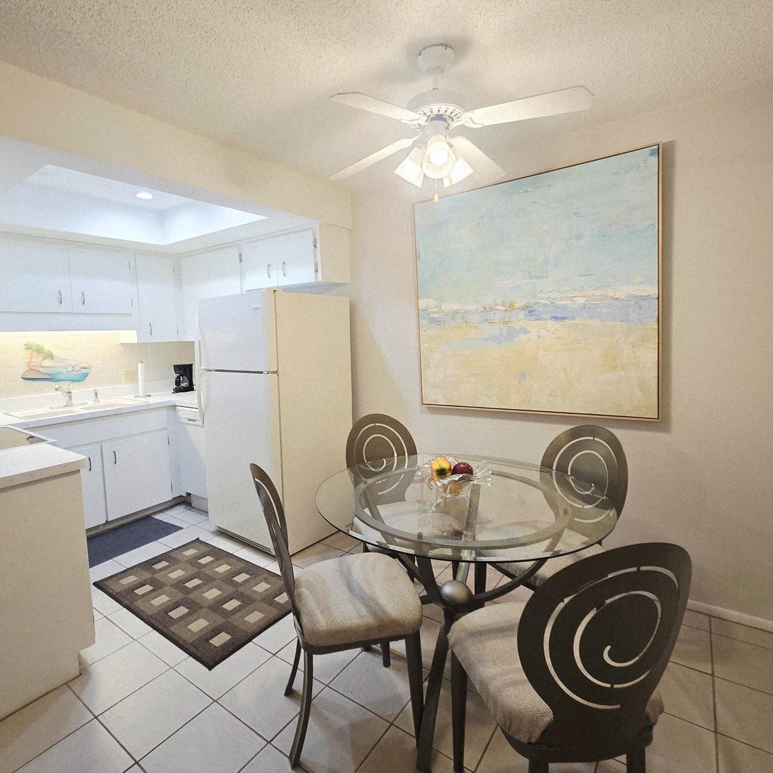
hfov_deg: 87.3
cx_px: 363
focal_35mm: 16
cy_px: 372
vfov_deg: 87.4
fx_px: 404
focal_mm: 2.2
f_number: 2.2
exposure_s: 1/60
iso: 125
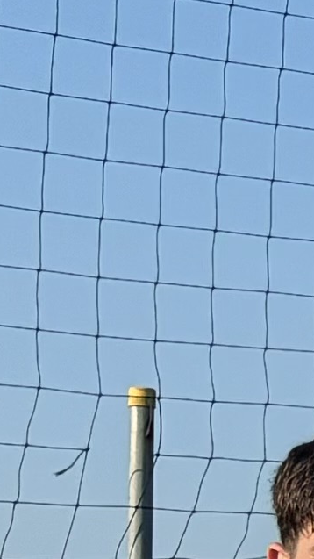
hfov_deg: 4.0
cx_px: 1807
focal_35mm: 254
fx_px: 3762
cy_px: 846
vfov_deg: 8.3
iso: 50
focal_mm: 5.96
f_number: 1.6
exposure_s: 1/2513
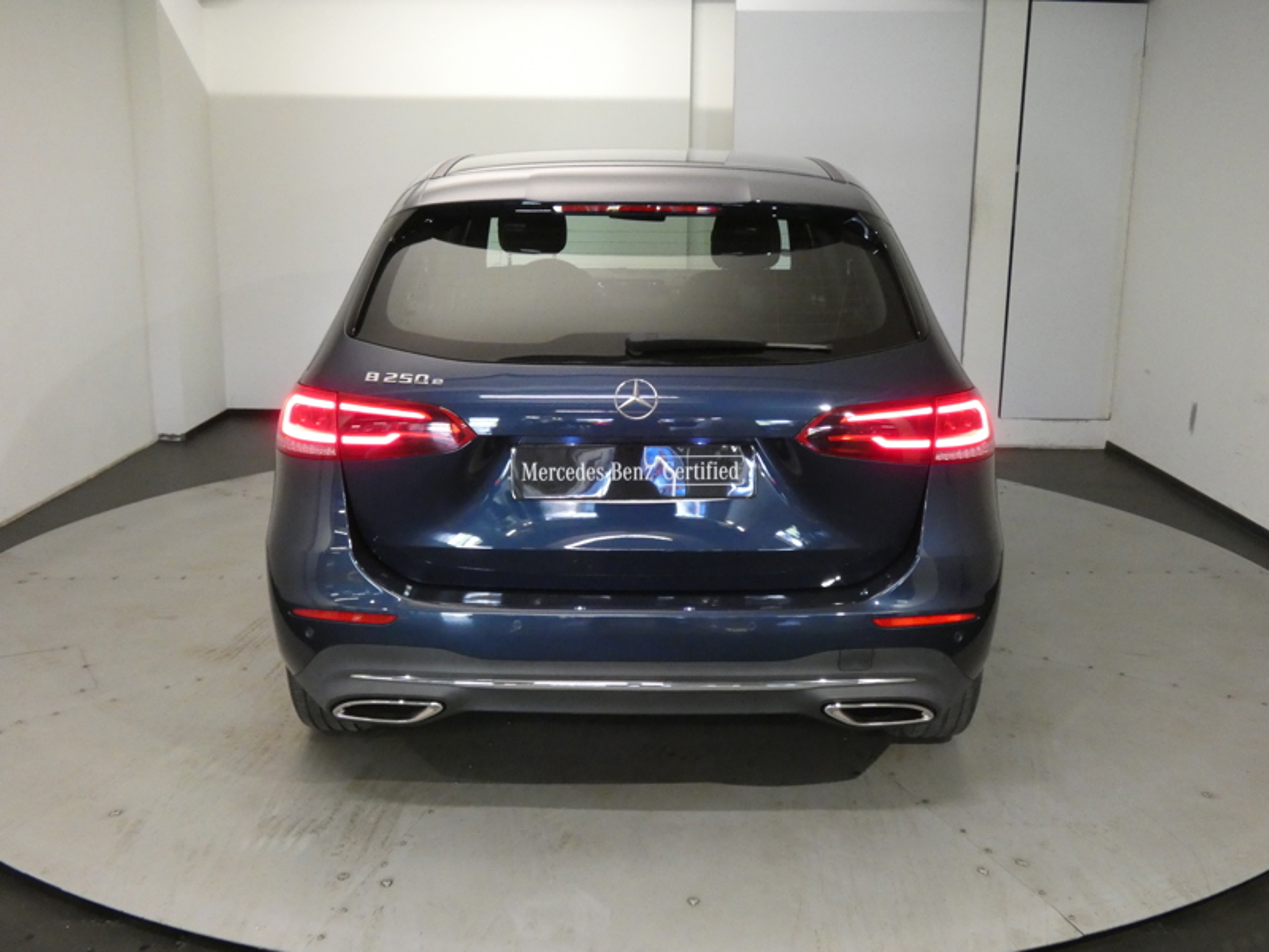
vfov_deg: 40.7
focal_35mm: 35
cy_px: 476
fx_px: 1283
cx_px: 634
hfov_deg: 52.6
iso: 1000
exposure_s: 1/80
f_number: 3.4
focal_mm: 6.2
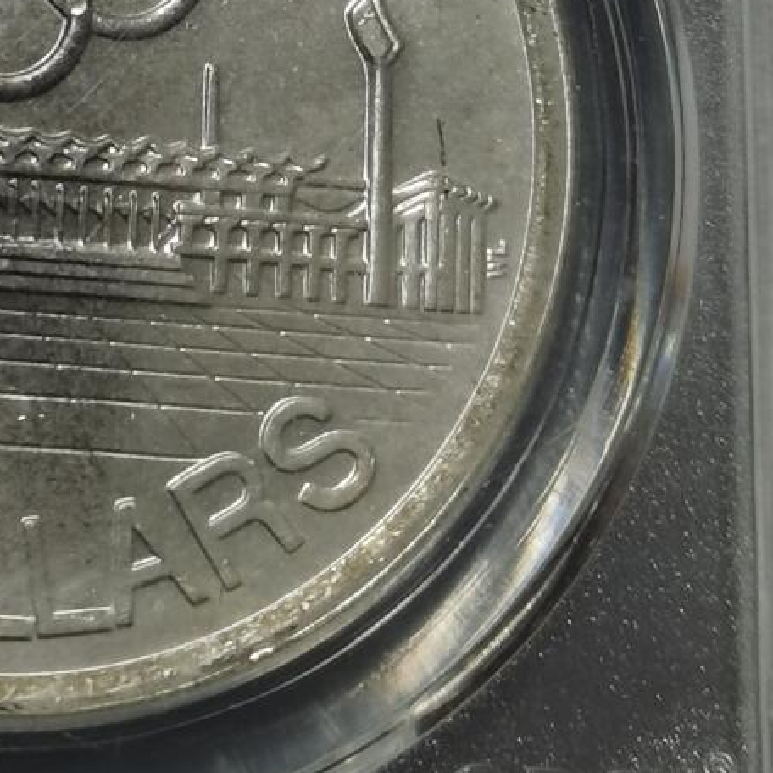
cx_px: -34
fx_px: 4851
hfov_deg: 9.0
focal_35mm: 192
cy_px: -344
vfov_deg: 8.9
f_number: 1.8
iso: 50
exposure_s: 1/100
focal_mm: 5.58
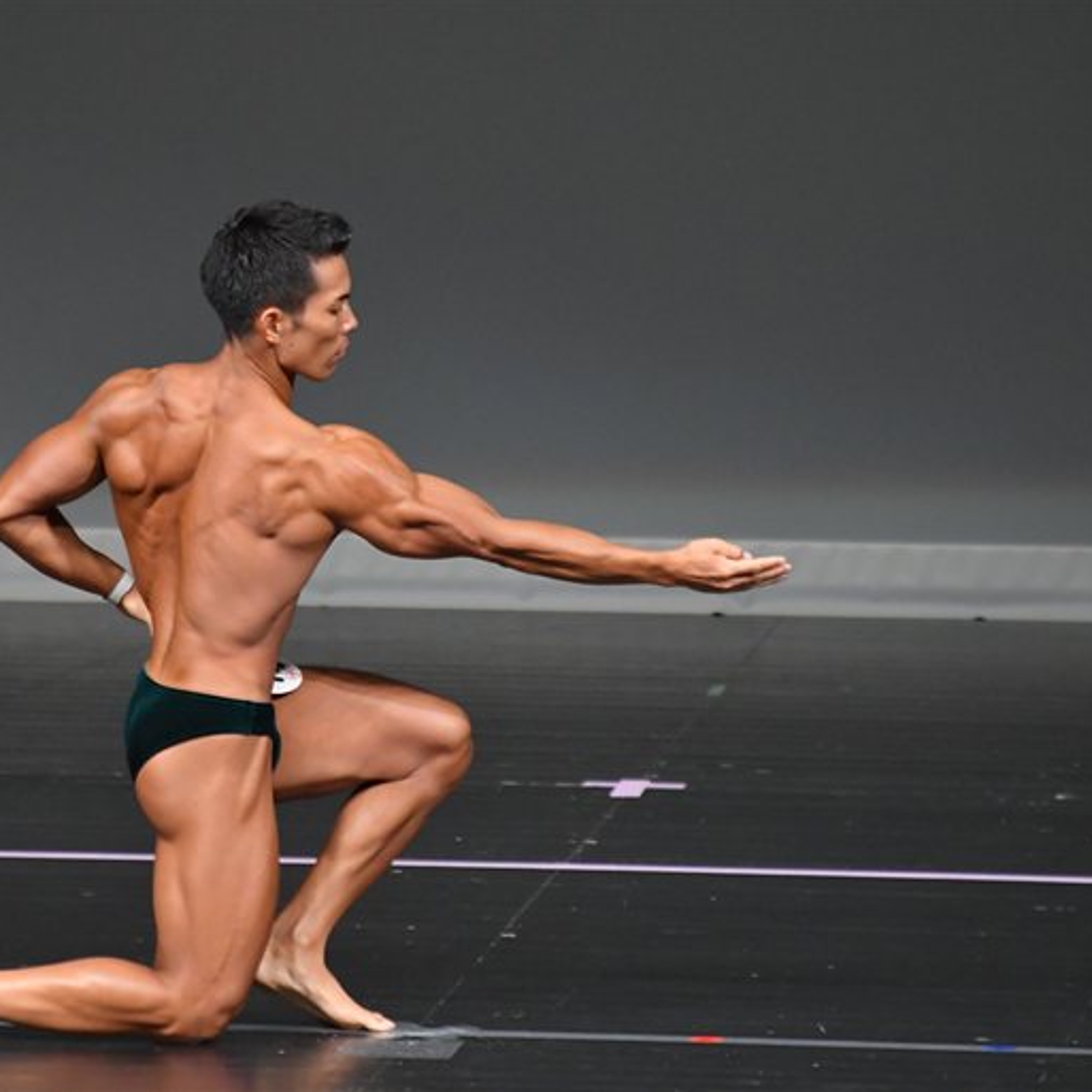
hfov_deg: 3.0
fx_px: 20593
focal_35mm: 577
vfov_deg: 3.0
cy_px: 547
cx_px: 342
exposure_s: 1/400
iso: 4000
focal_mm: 300
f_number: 5.6
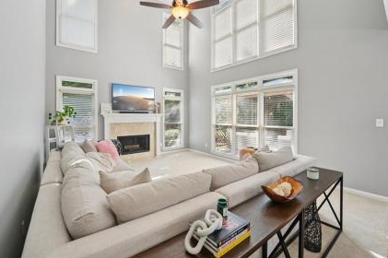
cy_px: 121
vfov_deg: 77.1
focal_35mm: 15
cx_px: 188
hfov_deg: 100.4
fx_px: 162
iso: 320
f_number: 8
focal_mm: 14
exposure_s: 1/25
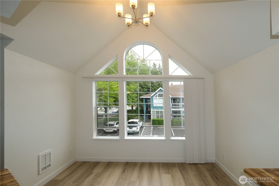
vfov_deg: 77.3
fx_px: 116
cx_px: 140
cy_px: 93
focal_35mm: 15
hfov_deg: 100.4
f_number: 7.1
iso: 500
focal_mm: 10
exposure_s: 1/125
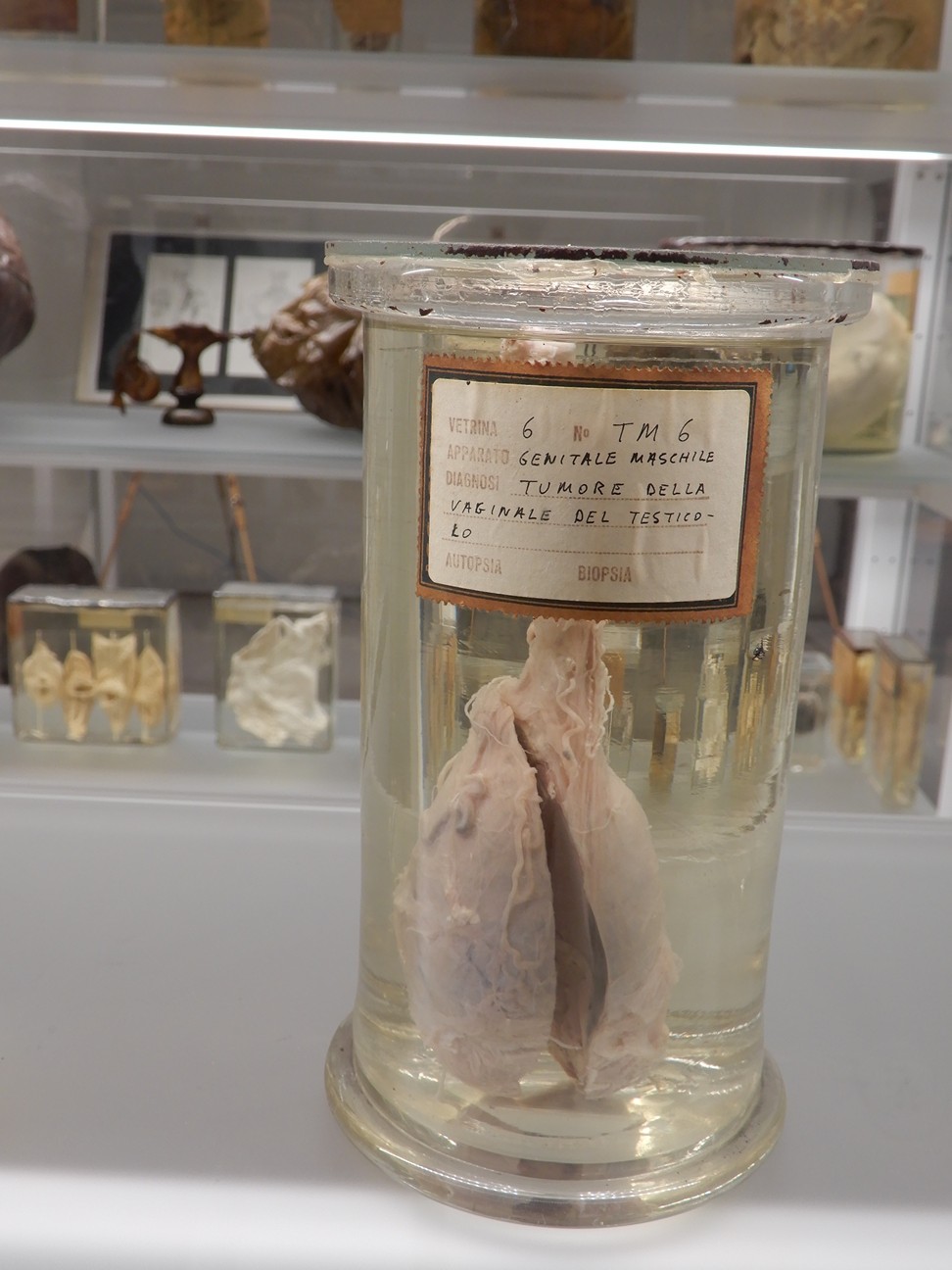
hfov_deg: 37.7
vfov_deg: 49.0
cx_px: 476
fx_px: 1393
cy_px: 635
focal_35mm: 38
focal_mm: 6.8
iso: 140
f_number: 4
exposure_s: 1/30
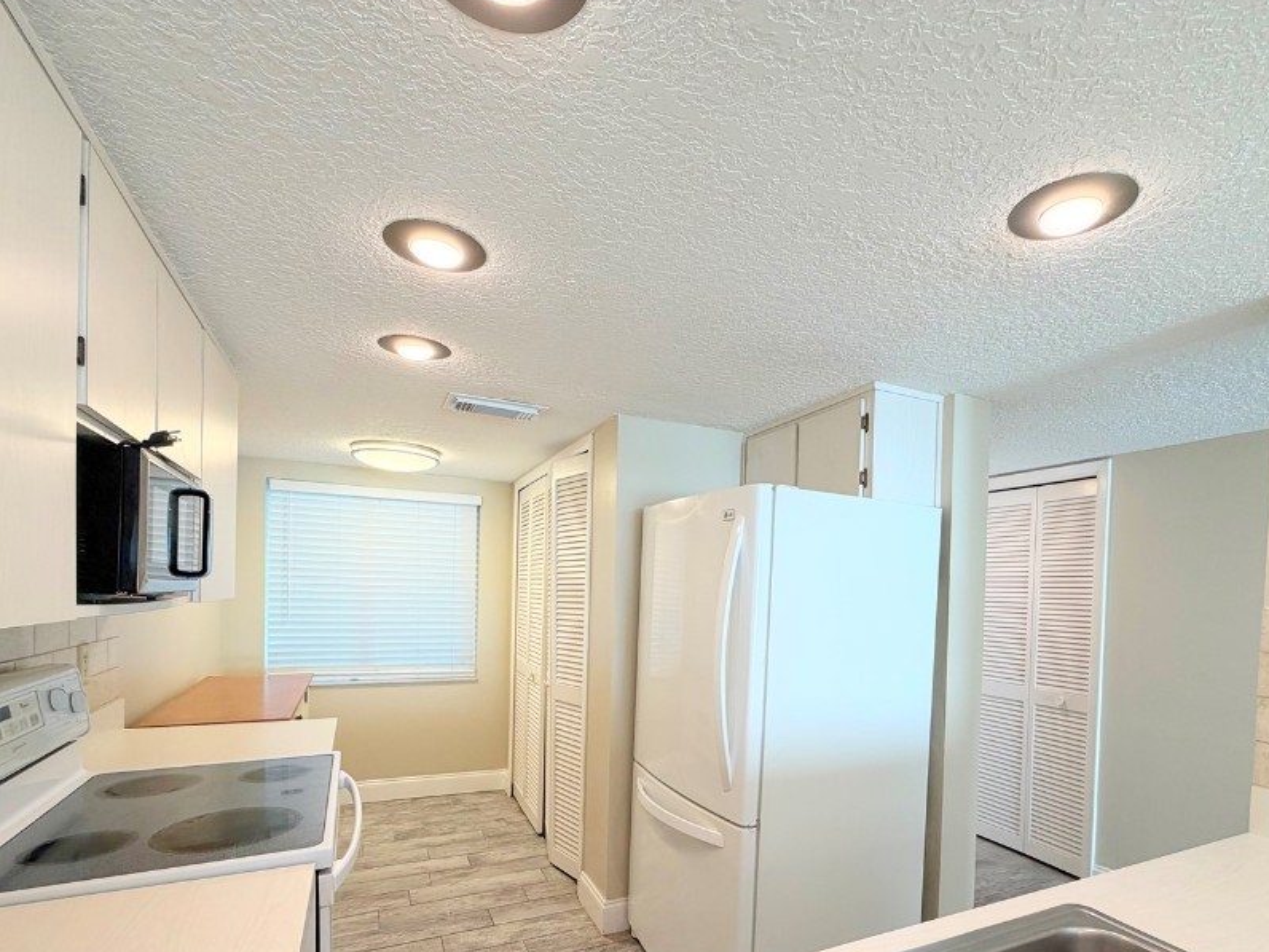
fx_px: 660
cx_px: 687
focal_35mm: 18
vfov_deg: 70.2
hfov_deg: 87.6
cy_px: 608
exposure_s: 1/120
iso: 125
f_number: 2.2
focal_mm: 2.22
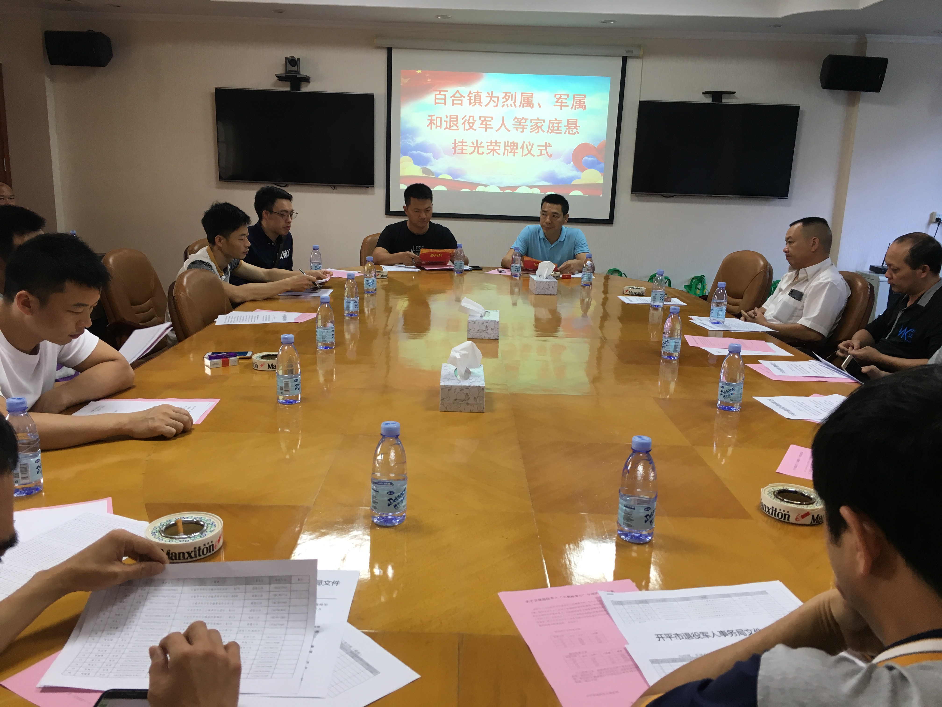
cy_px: 354
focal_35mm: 29
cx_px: 471
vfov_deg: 48.2
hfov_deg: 61.7
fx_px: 789
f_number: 2.2
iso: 64
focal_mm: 4.15
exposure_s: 1/33
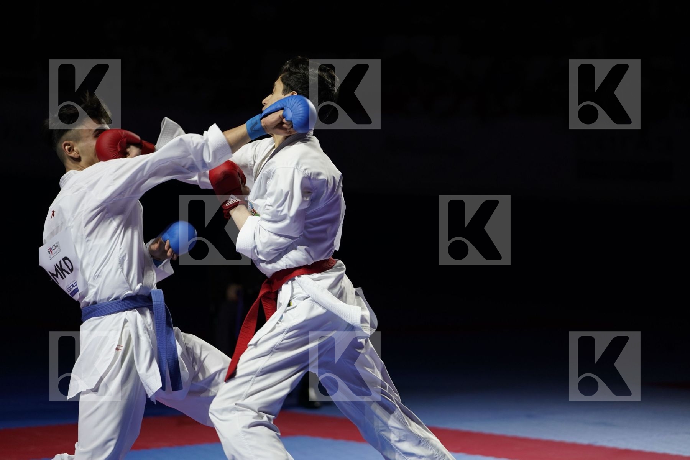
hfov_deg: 16.8
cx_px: 345
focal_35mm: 122
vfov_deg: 11.2
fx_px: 2338
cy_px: 230
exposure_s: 1/1000
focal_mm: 122
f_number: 2.8
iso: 1000
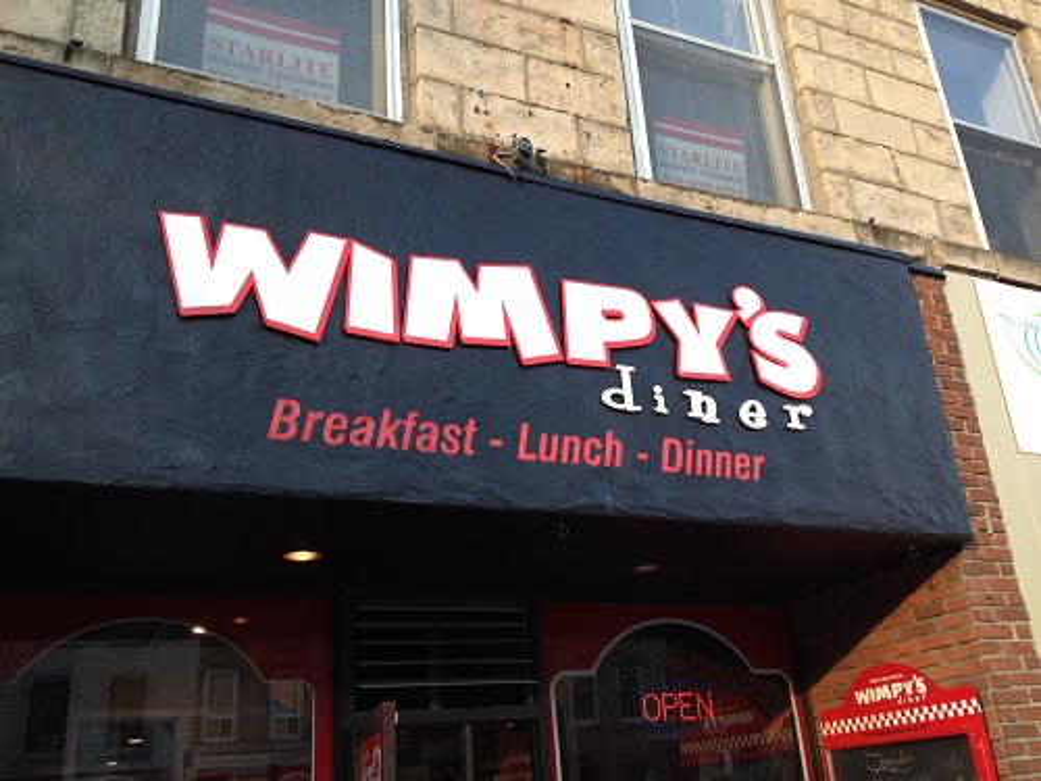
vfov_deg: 40.7
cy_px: 390
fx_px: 1053
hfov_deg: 52.6
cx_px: 520
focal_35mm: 35
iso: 50
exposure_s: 1/167
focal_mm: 4.28
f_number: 2.4
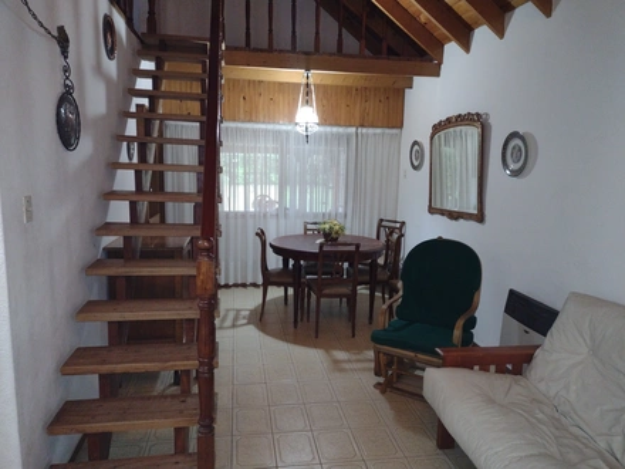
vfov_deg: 51.4
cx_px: 312
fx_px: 487
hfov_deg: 65.3
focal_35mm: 27
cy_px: 234
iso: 603
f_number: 1.7
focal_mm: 4.71
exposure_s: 1/25
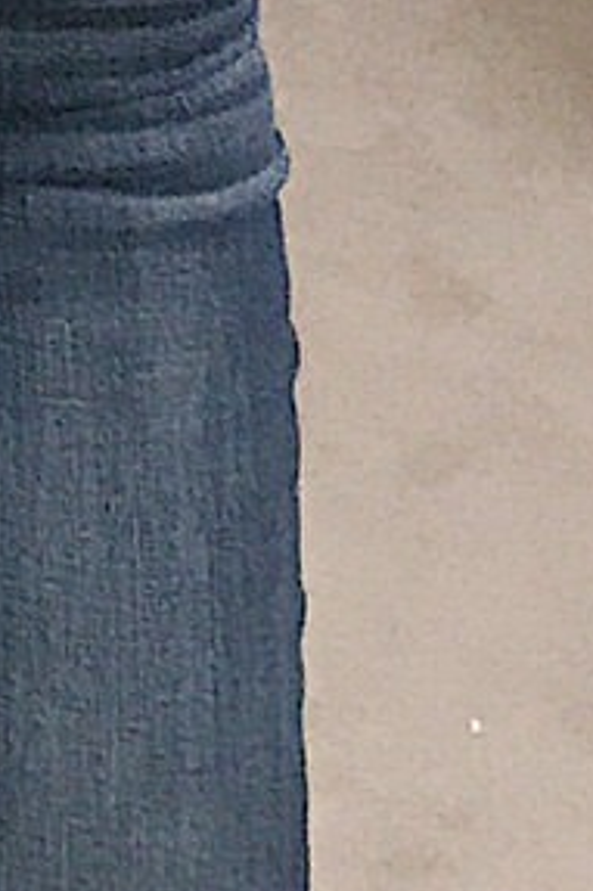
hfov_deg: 7.2
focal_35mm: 184
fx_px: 4551
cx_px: -506
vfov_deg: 9.5
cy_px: -1461
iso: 32
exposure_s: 1/30
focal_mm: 3.99
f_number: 1.8
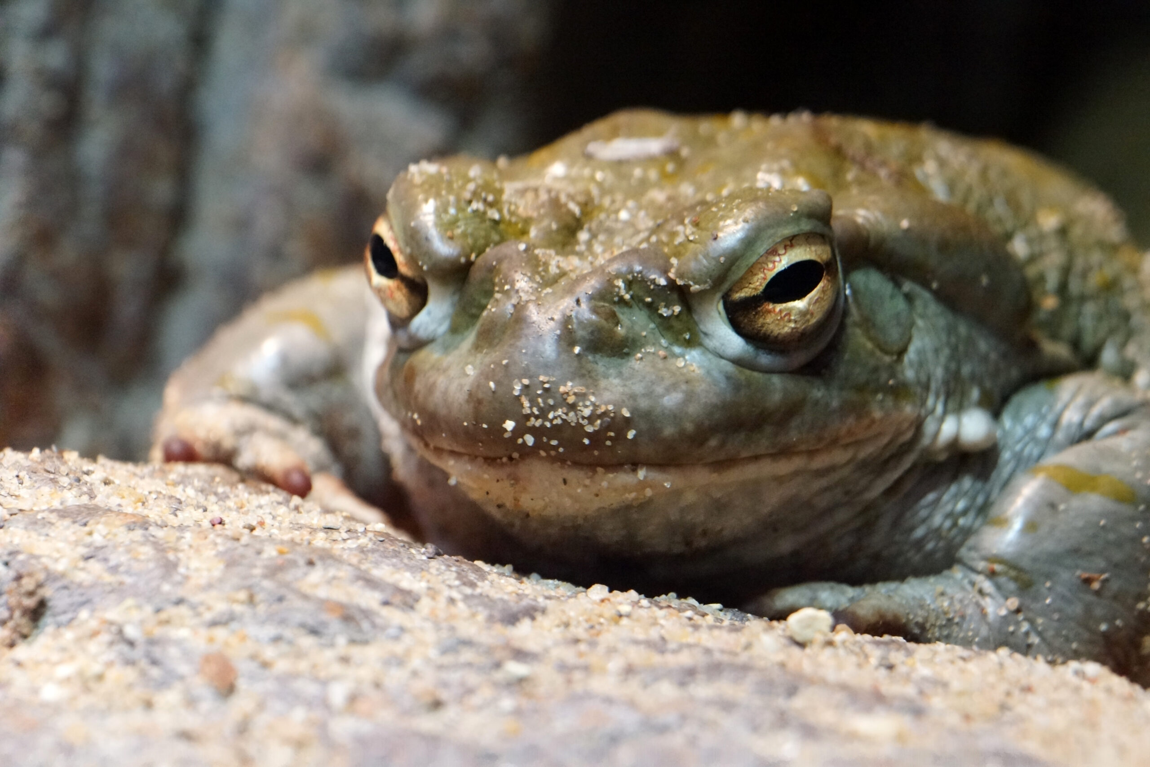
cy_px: 384
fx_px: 19166
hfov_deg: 3.4
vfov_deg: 2.3
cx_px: 575
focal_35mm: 600
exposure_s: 1/250
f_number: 8
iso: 6400
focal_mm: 400
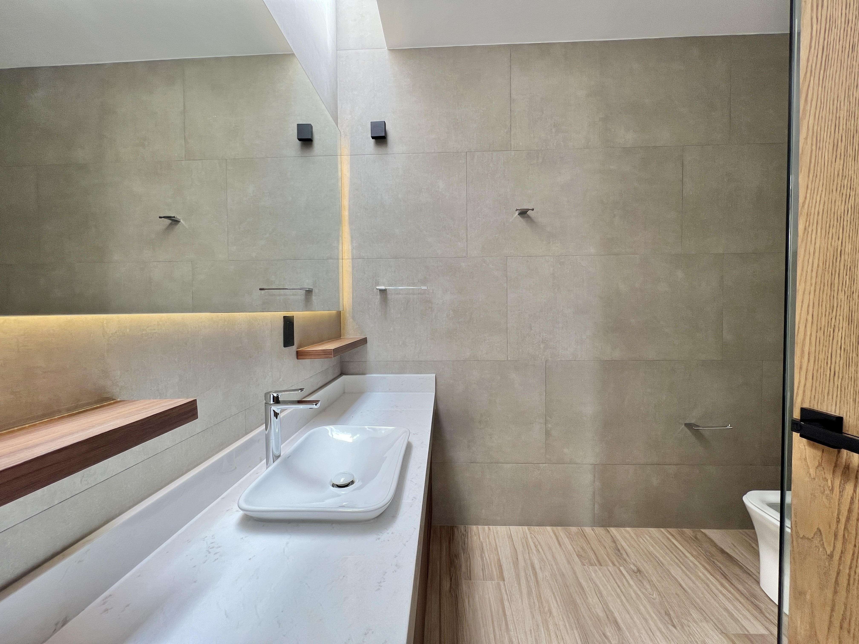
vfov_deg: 89.9
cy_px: 322
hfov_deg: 106.2
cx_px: 430
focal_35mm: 13
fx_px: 323
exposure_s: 1/120
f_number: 1.8
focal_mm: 1.57
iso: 50
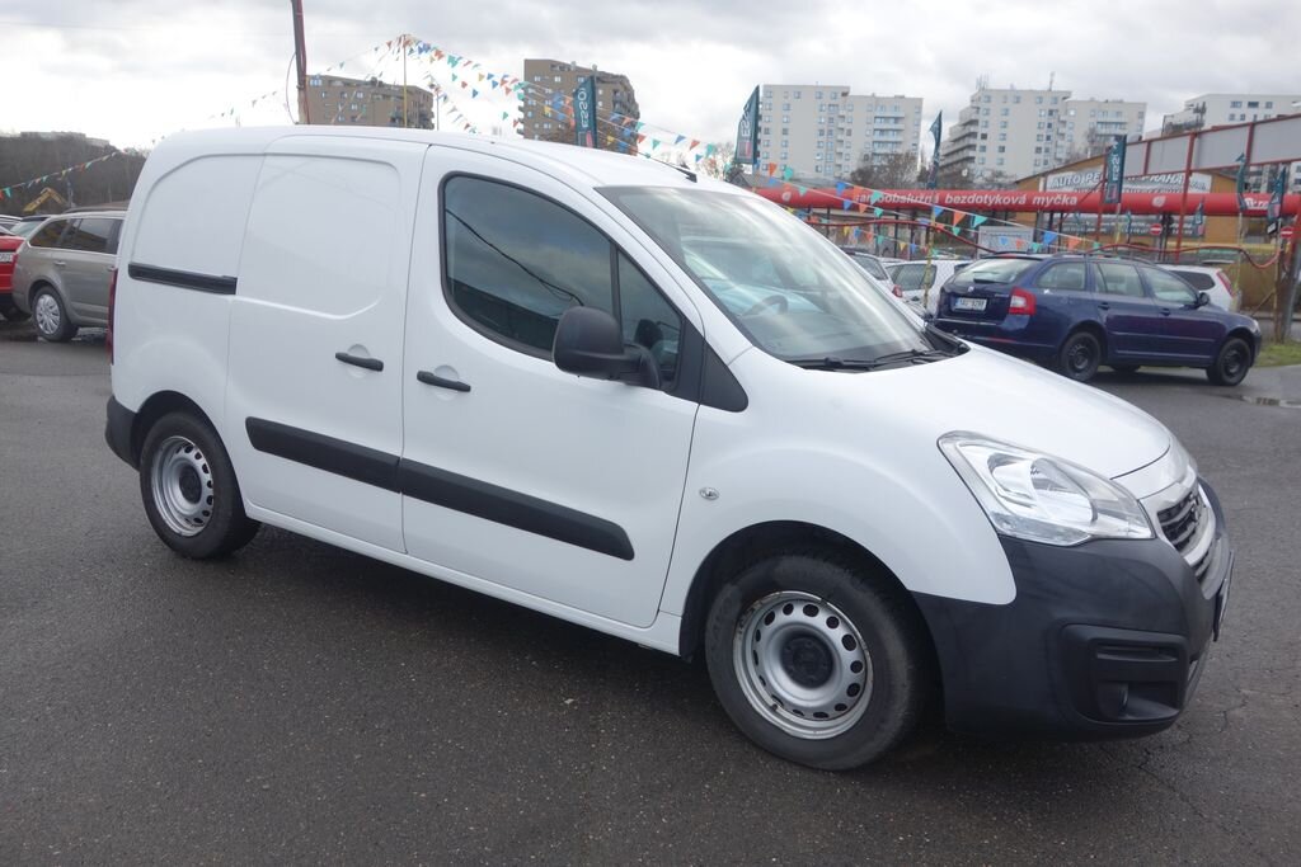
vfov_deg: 46.4
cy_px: 434
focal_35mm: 28
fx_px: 1012
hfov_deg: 65.5
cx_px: 650
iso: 125
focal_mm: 10.4
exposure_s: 1/125
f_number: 4.5
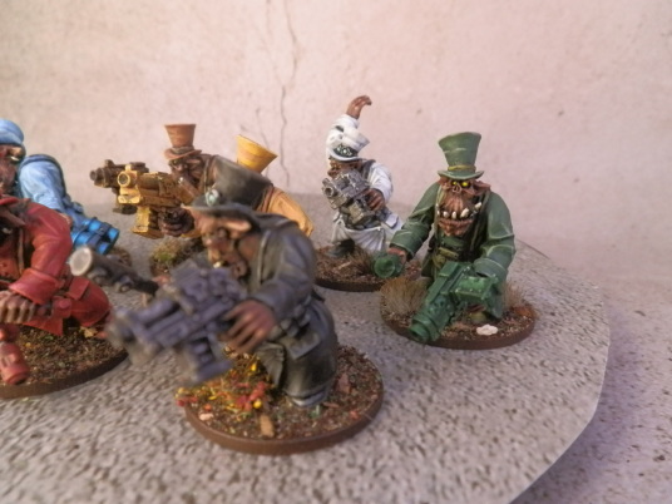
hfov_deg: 63.4
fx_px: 544
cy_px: 252
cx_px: 336
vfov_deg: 49.7
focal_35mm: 28
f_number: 3.1
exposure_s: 1/100
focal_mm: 5
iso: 400
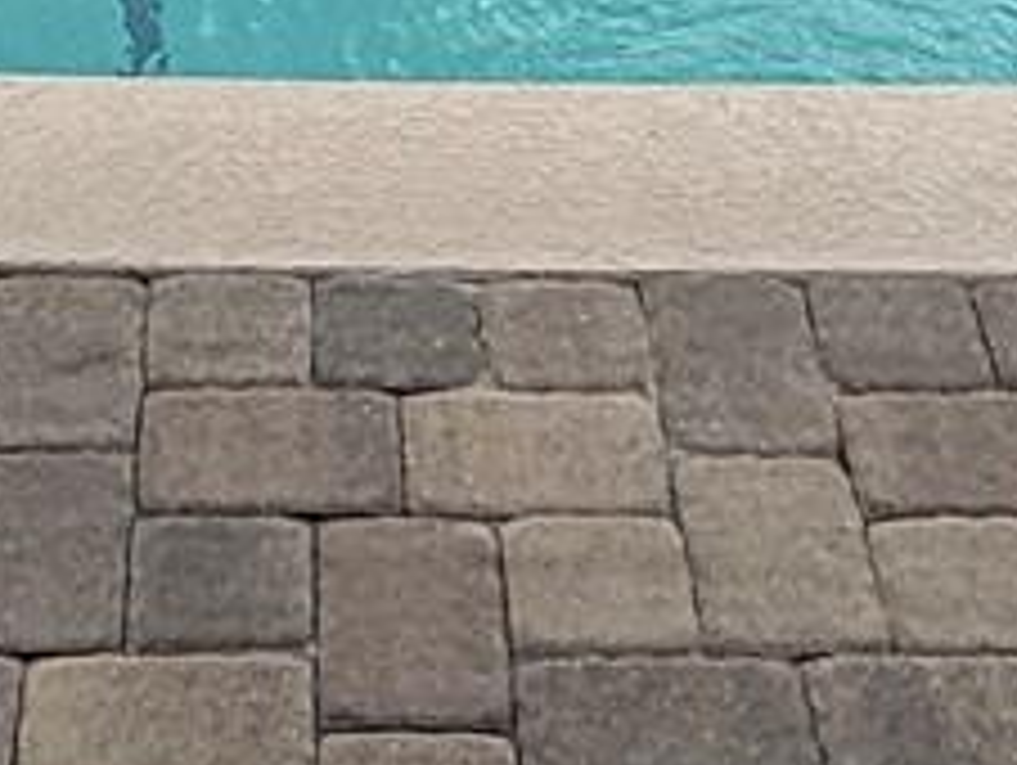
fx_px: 2912
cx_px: 256
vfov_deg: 13.7
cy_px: -518
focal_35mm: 99
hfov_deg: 19.7
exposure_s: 1/701
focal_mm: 2.22
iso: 50
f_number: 2.2
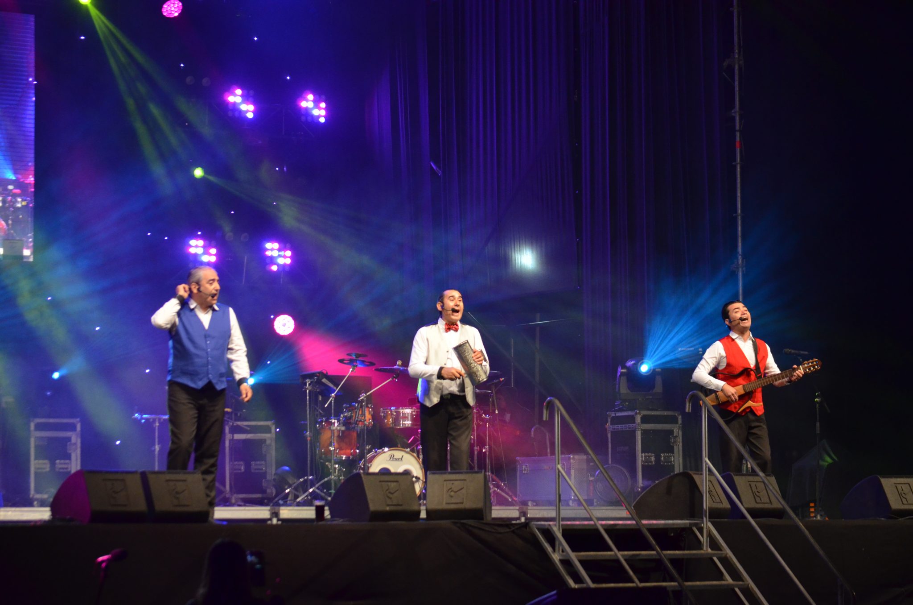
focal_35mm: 105
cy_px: 302
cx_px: 456
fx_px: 2657
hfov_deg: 19.5
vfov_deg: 13.0
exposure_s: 1/200
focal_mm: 70
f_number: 4.2
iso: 1600
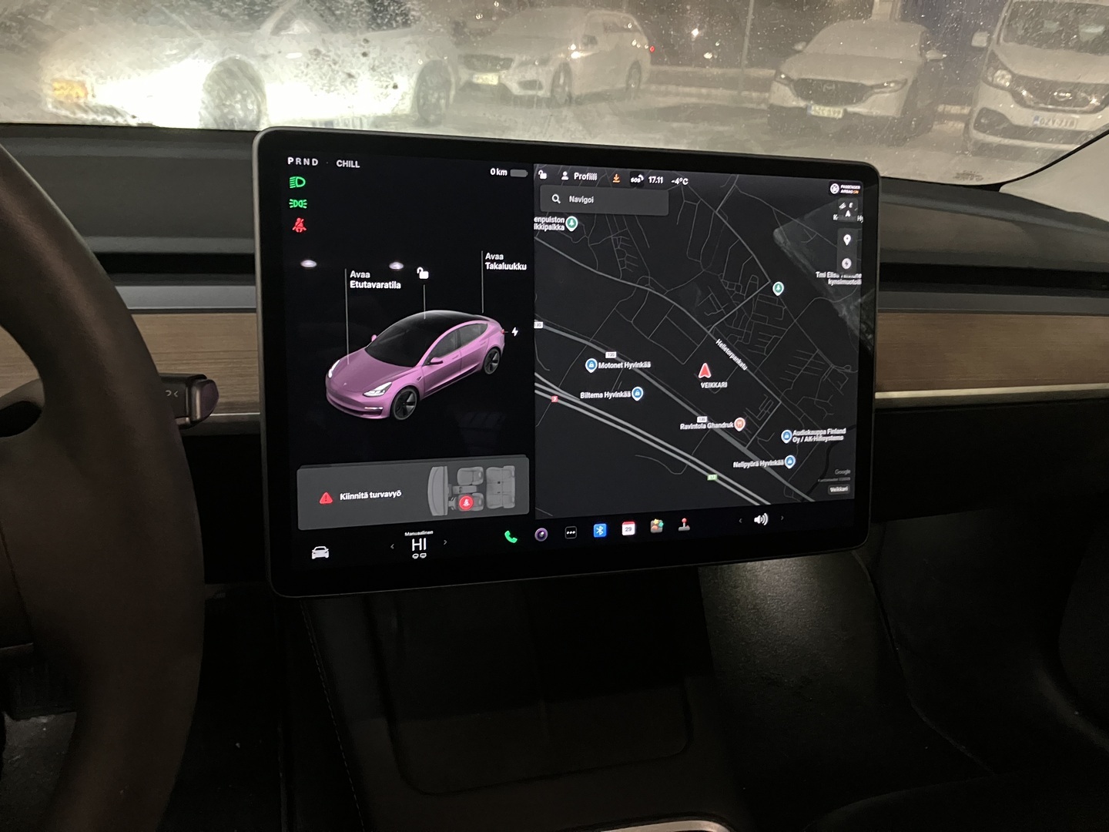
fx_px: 897
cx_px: 554
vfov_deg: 49.7
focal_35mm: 28
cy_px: 416
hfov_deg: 63.4
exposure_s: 1/16
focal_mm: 3.99
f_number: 1.8
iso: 1250
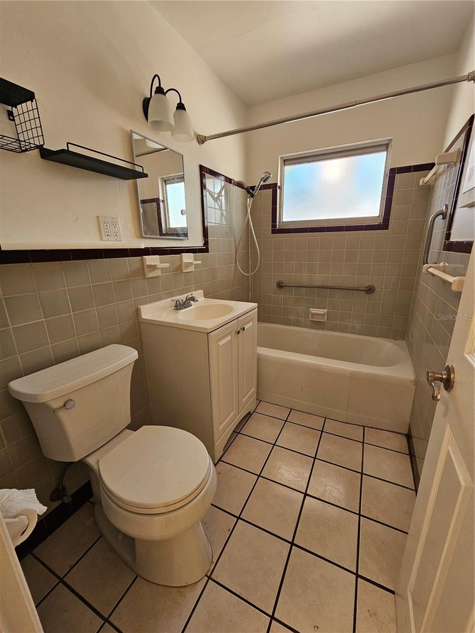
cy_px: 316
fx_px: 238
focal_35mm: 13
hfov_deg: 89.9
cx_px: 238
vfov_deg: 106.2
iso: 160
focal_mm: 2.2
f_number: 2.2
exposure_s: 1/60
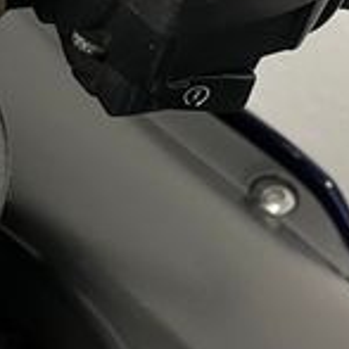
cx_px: 150
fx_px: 1141
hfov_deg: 17.4
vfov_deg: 16.9
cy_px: -24
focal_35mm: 100
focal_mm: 5.1
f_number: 1.6
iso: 100
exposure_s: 1/50
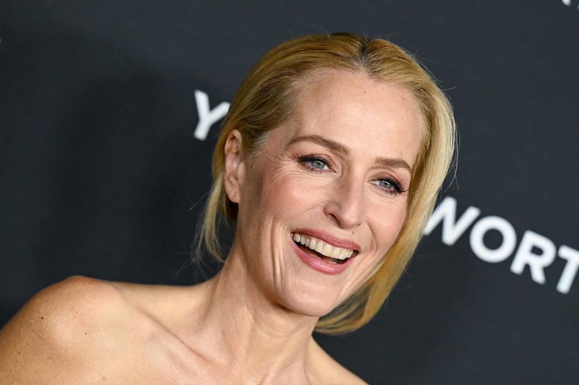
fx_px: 2715
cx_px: 323
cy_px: 248
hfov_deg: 12.2
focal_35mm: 169
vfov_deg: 8.1
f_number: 3.5
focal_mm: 125
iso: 4000
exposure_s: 1/500
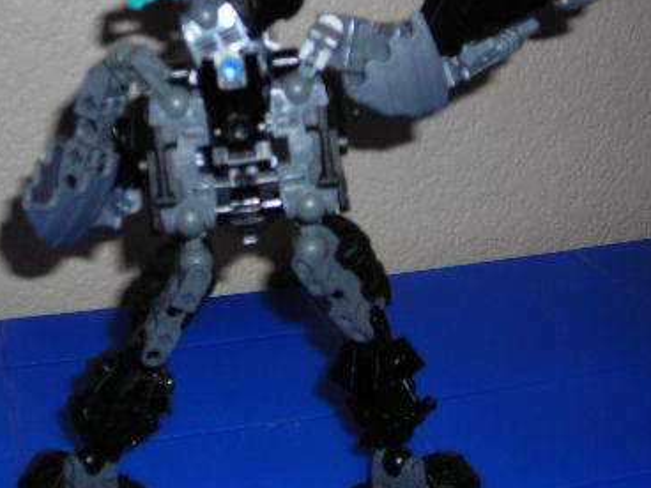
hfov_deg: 29.3
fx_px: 1241
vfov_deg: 22.1
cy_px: 124
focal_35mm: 66
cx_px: 244
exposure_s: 1/60.1
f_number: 3.2
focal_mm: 6.3
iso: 50
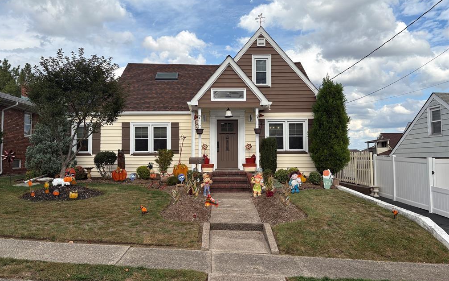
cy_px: 134
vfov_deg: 44.5
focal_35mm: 28
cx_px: 221
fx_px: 343
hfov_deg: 66.5
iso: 50
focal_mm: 5.96
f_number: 1.6
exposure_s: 1/2747
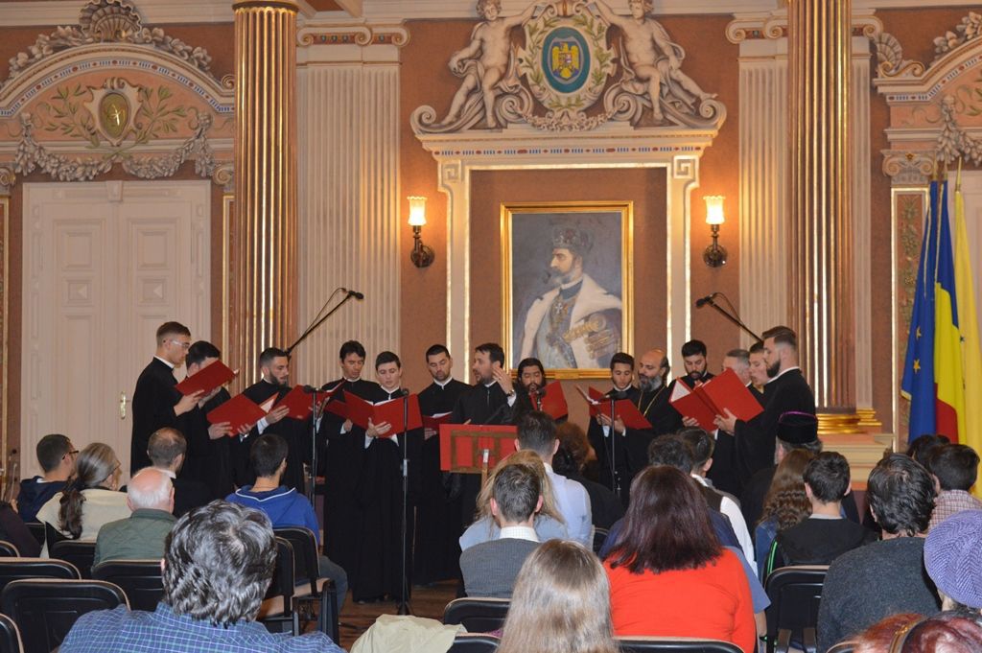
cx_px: 491
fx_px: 1881
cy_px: 326
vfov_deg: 19.7
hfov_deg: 29.3
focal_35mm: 69
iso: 1600
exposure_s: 1/60
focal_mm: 46
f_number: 5.6
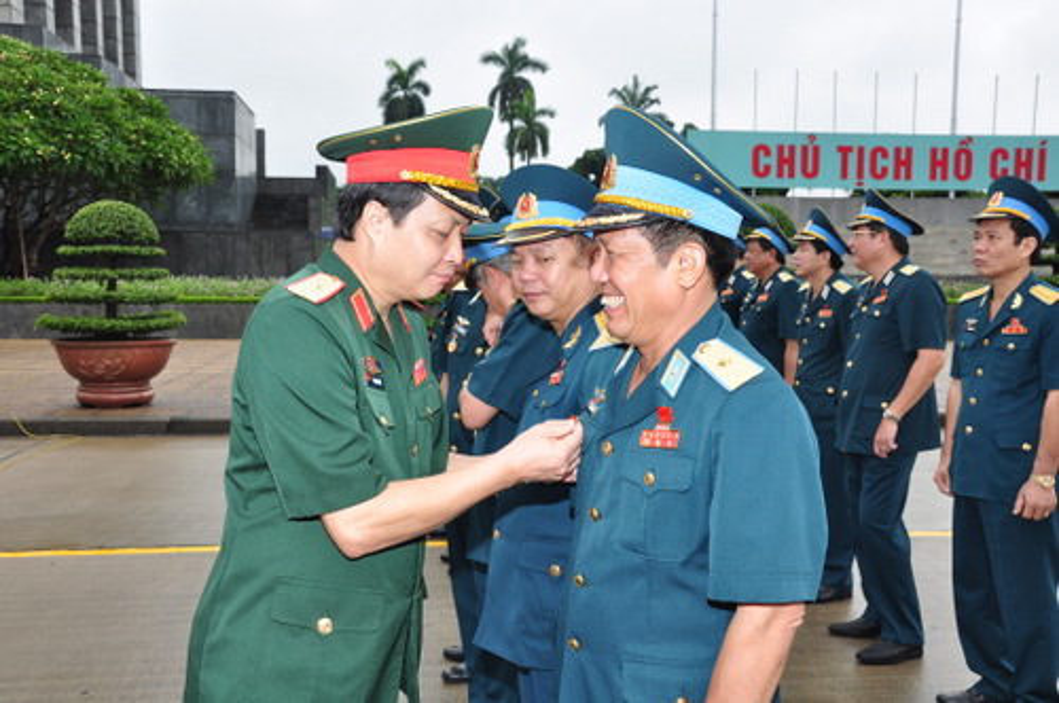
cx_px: 530
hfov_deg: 51.3
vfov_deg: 35.4
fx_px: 1102
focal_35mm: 38
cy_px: 352
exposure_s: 1/125
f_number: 9
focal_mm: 25
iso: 400
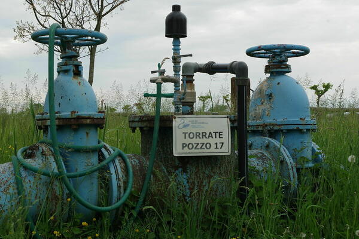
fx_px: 568
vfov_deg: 23.8
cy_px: 120
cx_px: 180
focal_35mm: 57
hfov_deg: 35.1
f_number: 11
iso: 200
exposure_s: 1/60
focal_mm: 37.5
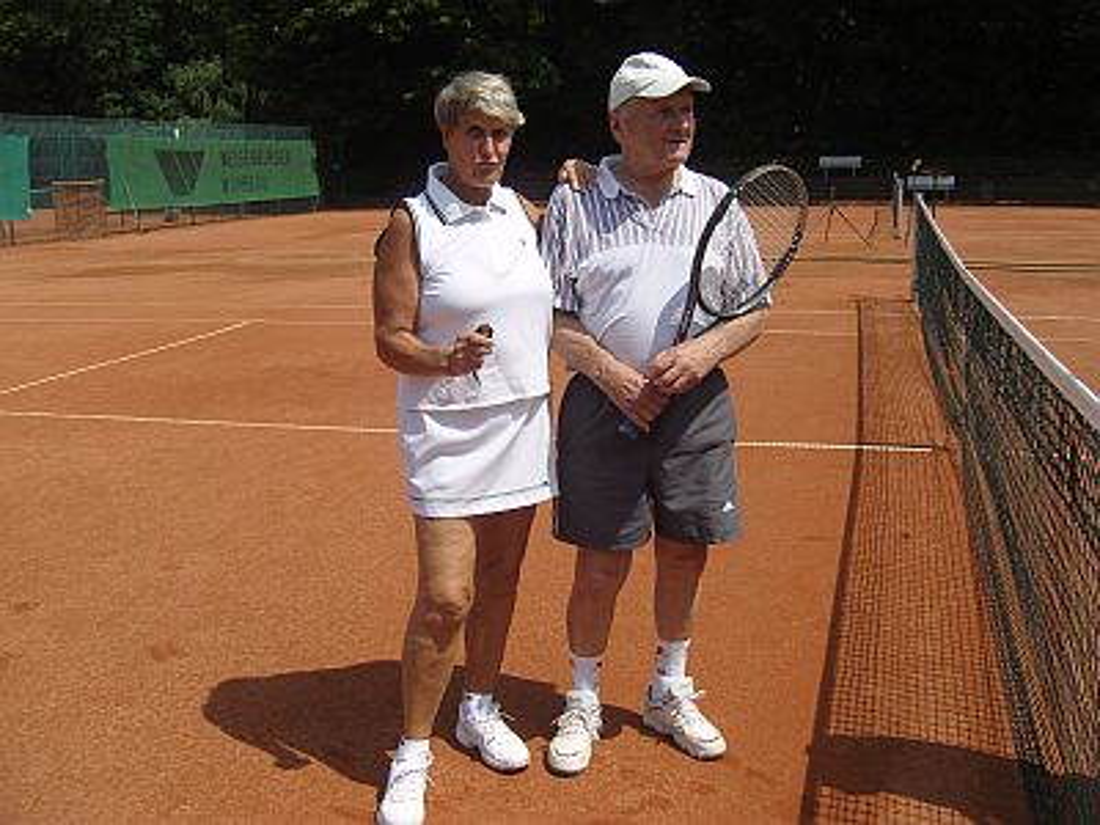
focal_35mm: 34
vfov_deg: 41.8
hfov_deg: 54.0
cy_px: 412
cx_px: 550
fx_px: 1080
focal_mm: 7.3
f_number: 7
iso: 100
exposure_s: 1/400
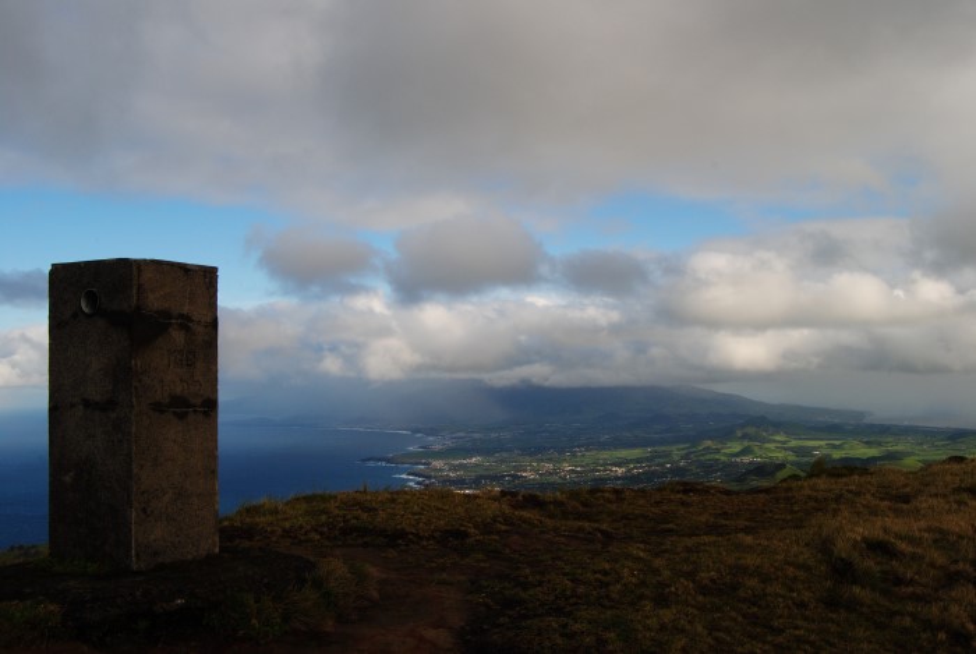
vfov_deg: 37.0
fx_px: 977
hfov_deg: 53.1
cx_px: 488
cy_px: 327
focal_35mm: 36
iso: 180
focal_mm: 24
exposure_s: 1/250
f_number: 10
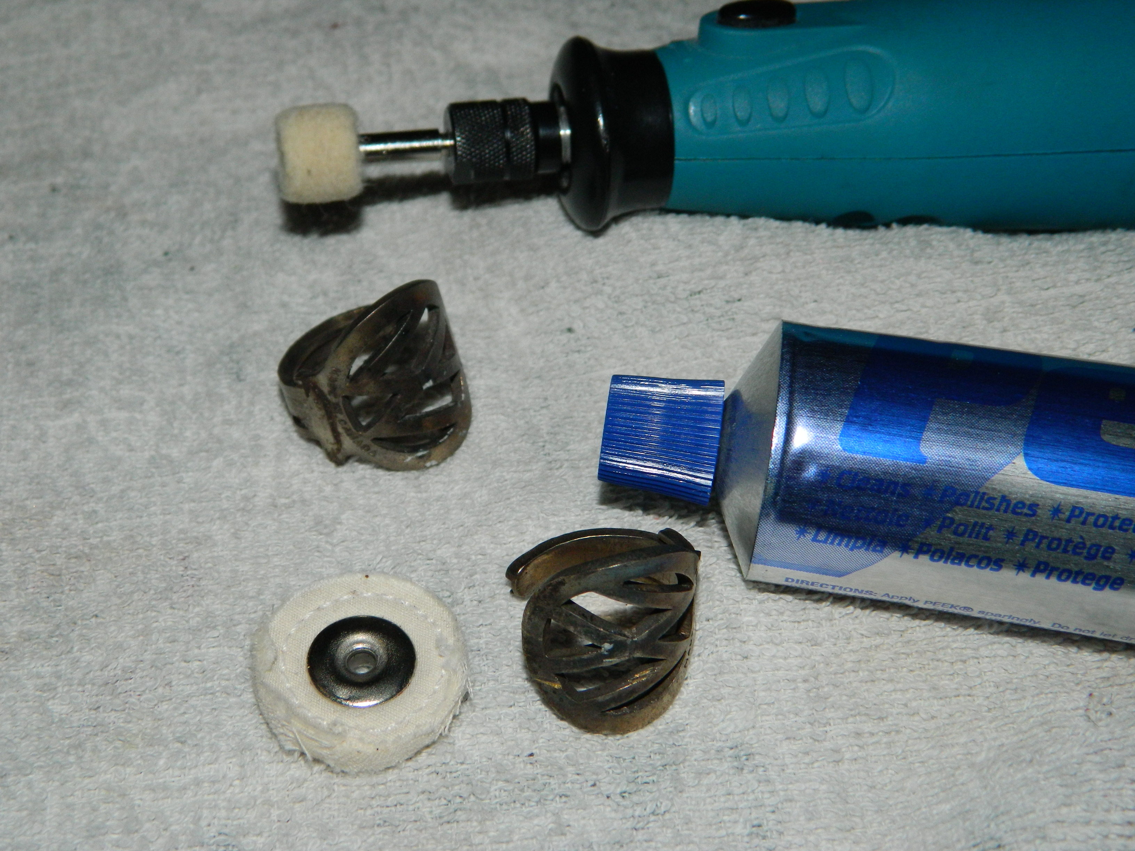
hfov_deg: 33.8
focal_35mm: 57
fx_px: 1869
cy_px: 426
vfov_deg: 25.7
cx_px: 568
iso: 200
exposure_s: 1/50
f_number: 10.7
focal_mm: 10.2
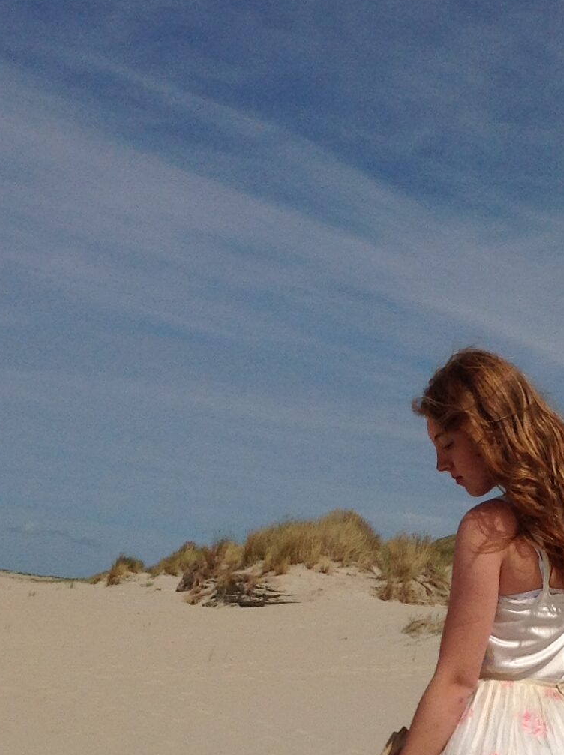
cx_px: 432
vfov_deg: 21.4
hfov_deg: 16.5
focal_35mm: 89
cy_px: 721
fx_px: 1939
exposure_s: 1/10101
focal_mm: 4.28
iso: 64
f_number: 2.4
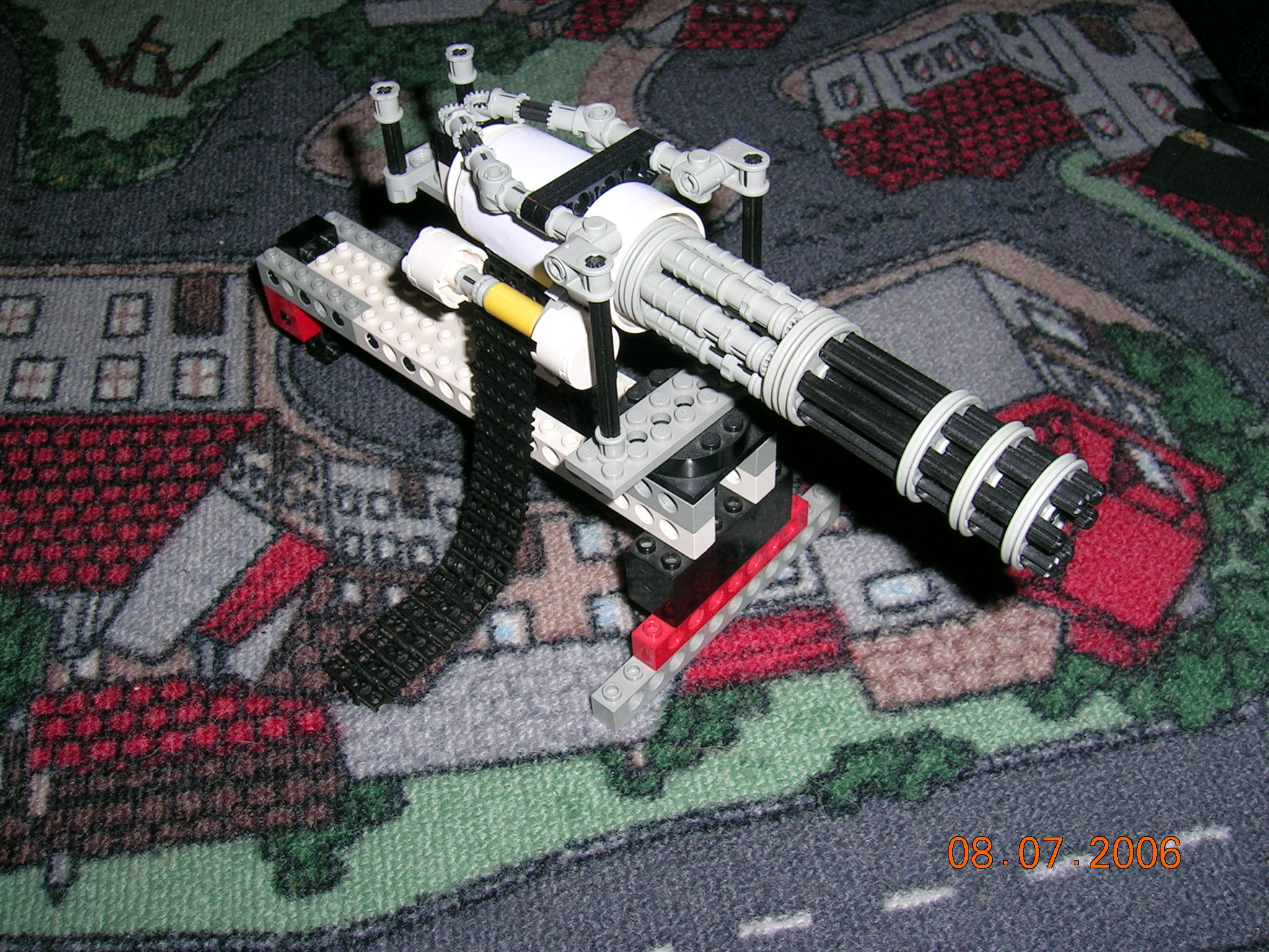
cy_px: 476
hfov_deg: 52.6
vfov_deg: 40.7
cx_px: 634
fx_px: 1283
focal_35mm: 35
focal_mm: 5.4
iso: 50
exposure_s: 1/60.1
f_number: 4.8
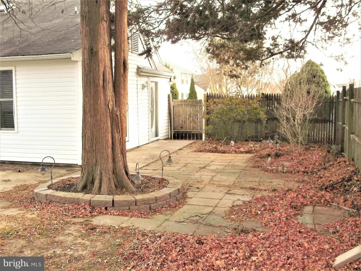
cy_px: 136
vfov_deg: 36.8
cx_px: 180
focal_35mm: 39
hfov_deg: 47.9
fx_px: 407
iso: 80
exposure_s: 1/200
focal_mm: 7.1
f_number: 3.2
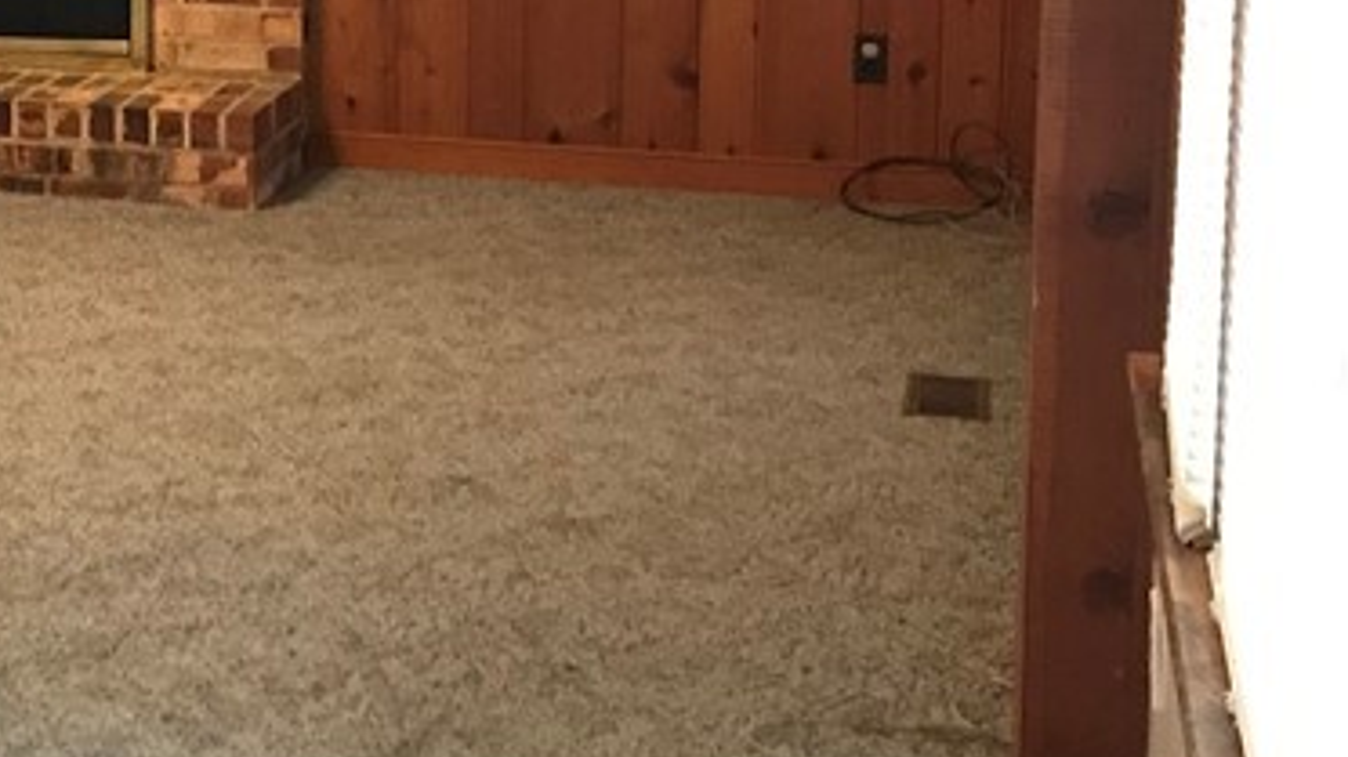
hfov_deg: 22.6
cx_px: -399
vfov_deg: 14.1
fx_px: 3002
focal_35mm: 84
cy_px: -65
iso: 100
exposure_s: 1/7
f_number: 1.8
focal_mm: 3.99
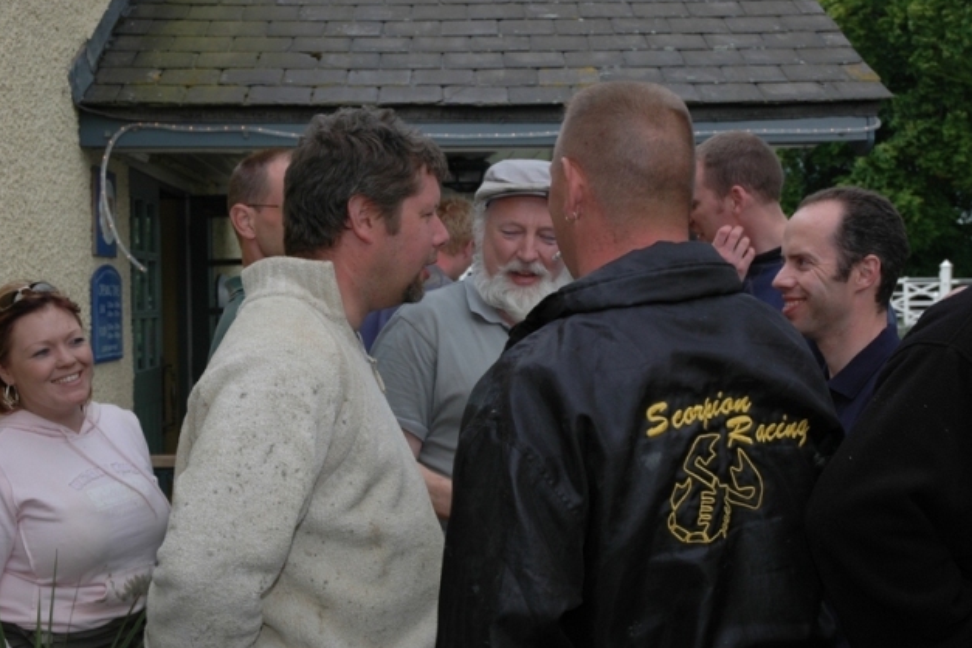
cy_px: 326
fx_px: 1404
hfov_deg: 38.2
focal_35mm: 52
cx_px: 484
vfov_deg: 26.0
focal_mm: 34
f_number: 6.3
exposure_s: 1/160
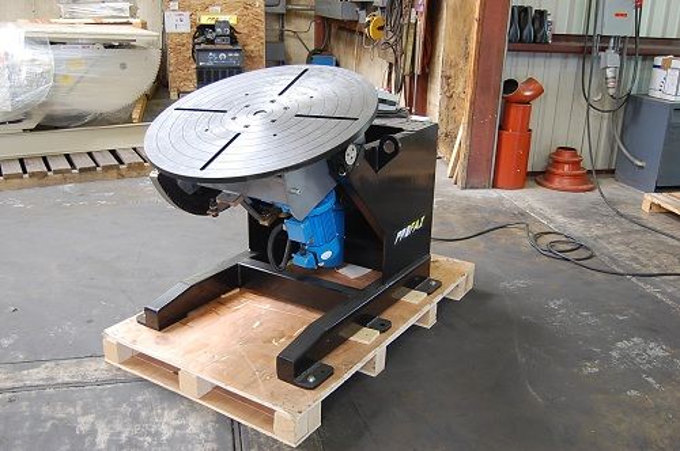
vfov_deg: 38.3
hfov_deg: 55.2
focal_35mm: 34
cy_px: 226
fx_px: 651
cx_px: 340
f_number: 3.8
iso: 400
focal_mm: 23
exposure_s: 1/40
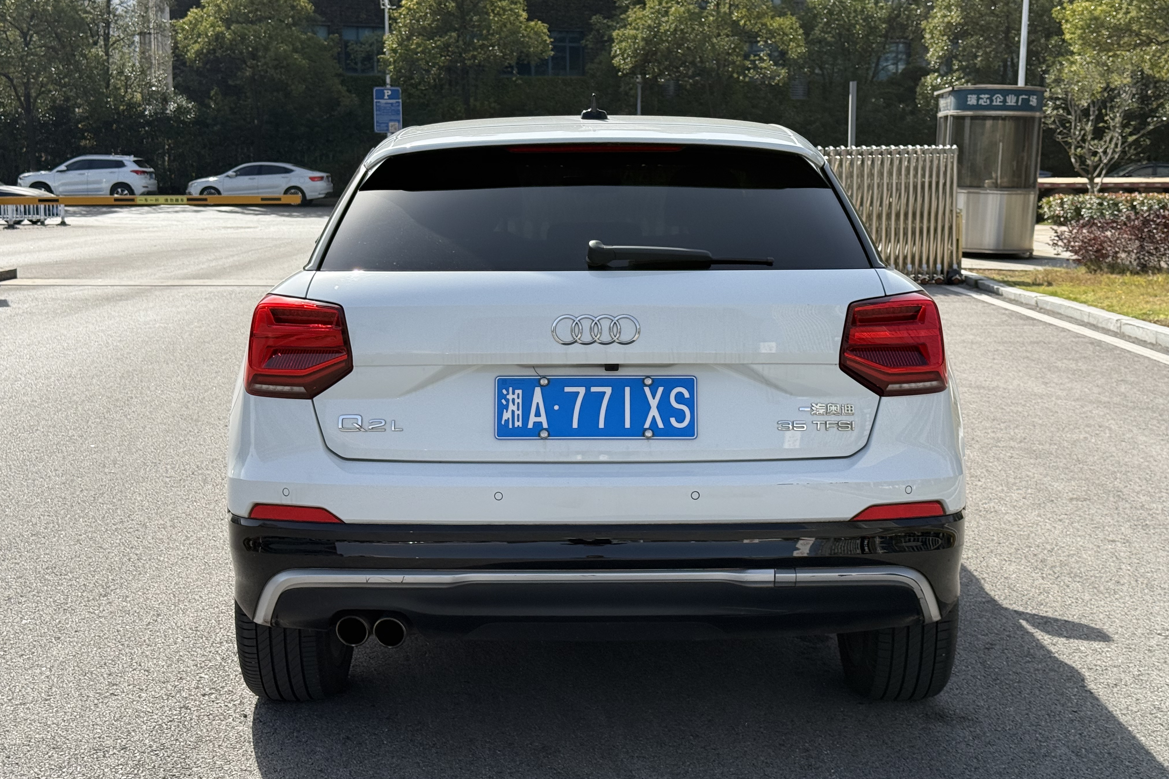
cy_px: 361
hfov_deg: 39.6
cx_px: 584
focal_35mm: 50
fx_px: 1623
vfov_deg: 27.0
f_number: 1.78
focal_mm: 6.76
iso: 80
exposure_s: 1/3704
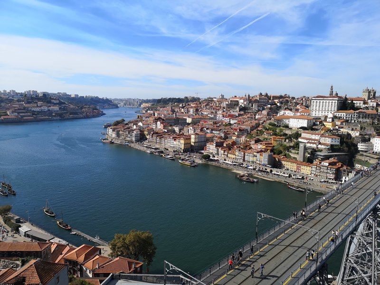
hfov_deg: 65.3
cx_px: 190
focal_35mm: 27
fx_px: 296
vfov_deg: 51.4
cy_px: 142
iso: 50
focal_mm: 3.95
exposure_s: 1/2545
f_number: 1.8
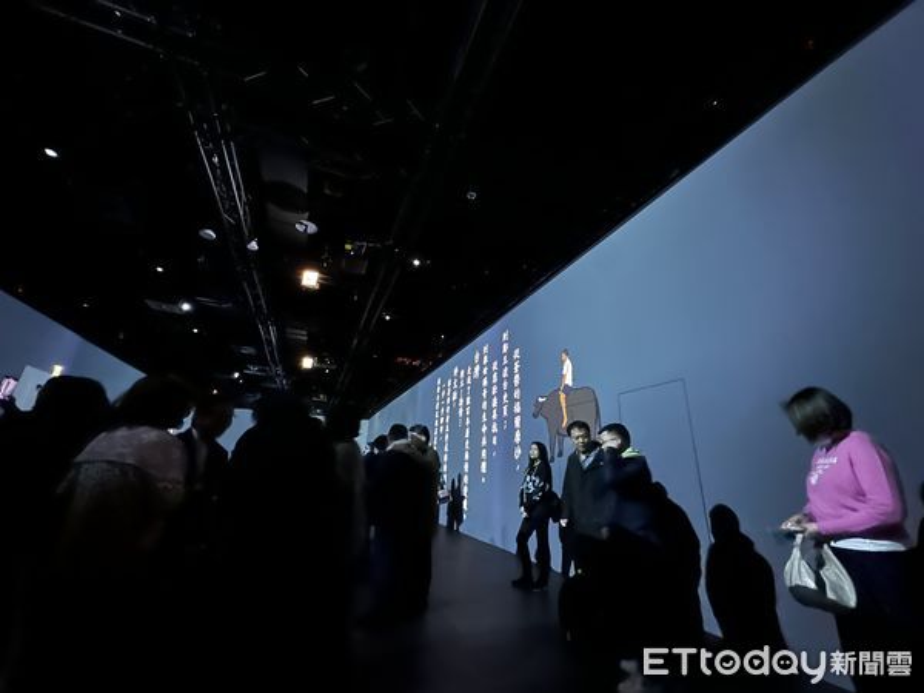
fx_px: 374
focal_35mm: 14
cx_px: 462
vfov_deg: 85.7
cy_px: 346
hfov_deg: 102.1
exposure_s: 1/8
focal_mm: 2.22
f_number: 2.2
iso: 2000
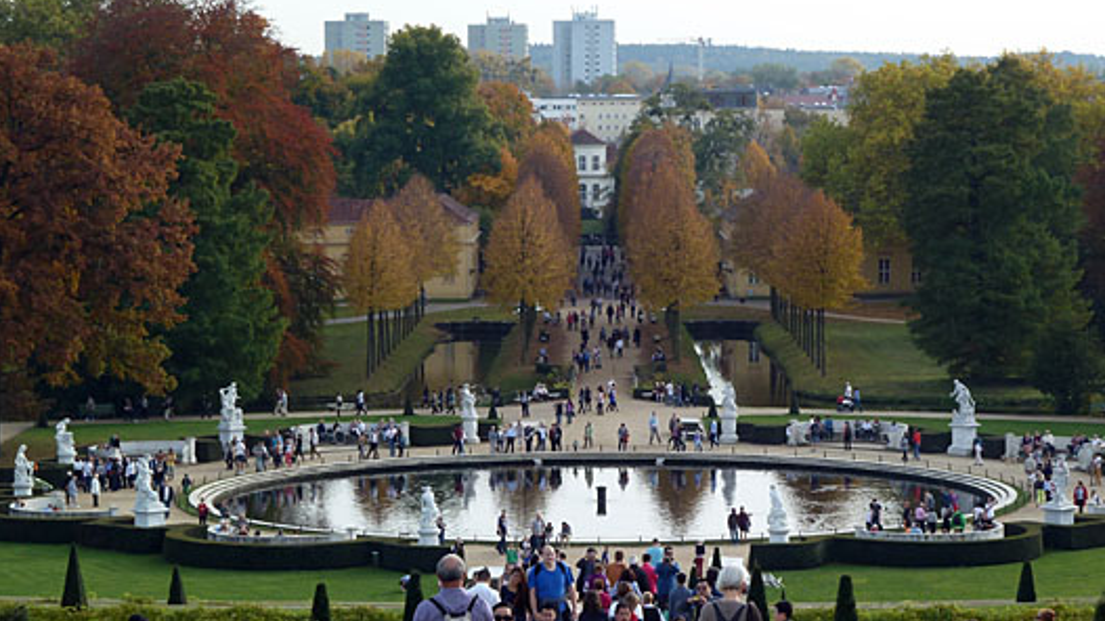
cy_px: 443
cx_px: 593
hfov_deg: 16.6
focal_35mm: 129
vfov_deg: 9.4
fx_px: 3778
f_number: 4.3
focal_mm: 17
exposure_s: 1/125
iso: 80
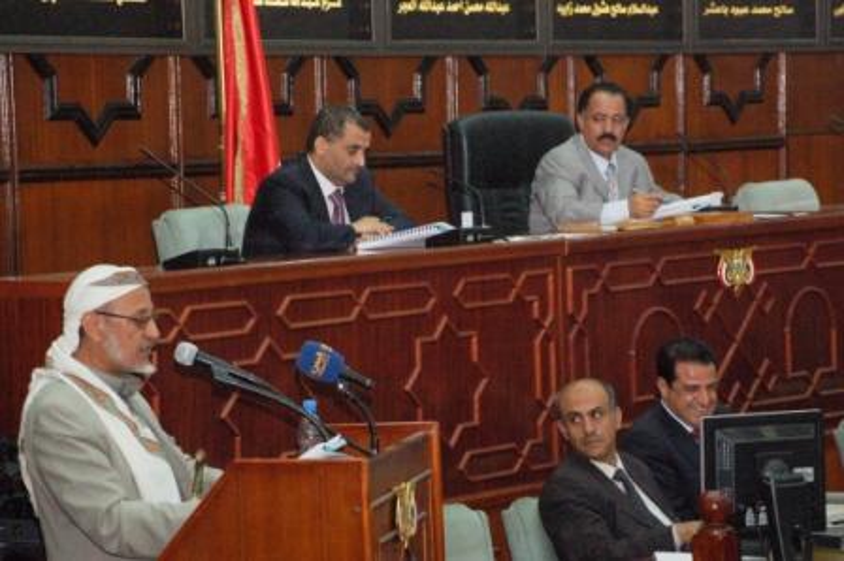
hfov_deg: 18.2
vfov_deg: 12.2
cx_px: 422
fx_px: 2635
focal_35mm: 112
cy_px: 280
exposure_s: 1/60
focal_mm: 75
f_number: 5.6
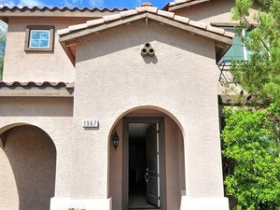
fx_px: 194
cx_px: 147
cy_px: 129
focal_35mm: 24
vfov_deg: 56.3
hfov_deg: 71.5
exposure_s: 1/1000
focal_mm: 10
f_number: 4
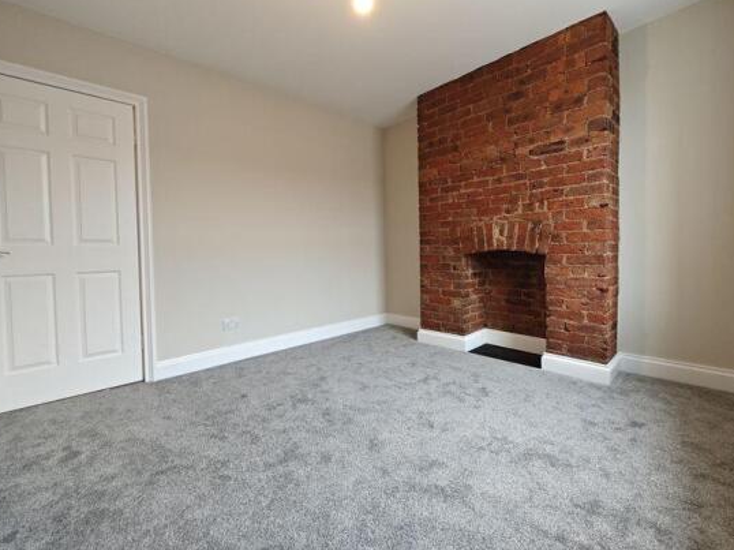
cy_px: 260
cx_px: 355
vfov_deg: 89.8
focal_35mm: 13
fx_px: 276
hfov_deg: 106.2
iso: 200
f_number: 1.8
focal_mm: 2.03
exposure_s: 1/48.7
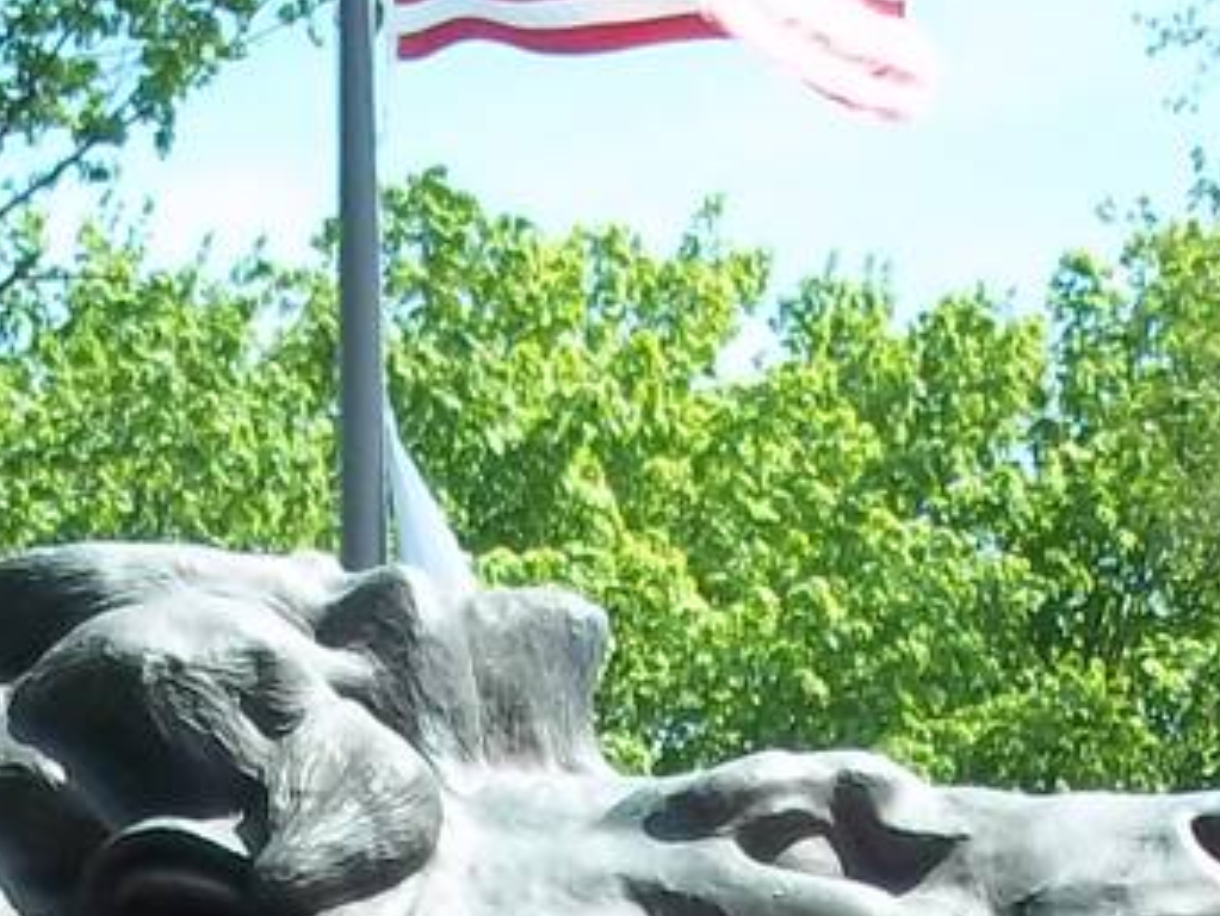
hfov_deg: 11.6
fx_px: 5958
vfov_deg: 8.5
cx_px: 229
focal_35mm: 169
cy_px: 1478
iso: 80
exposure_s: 1/320
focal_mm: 6.5
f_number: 3.1
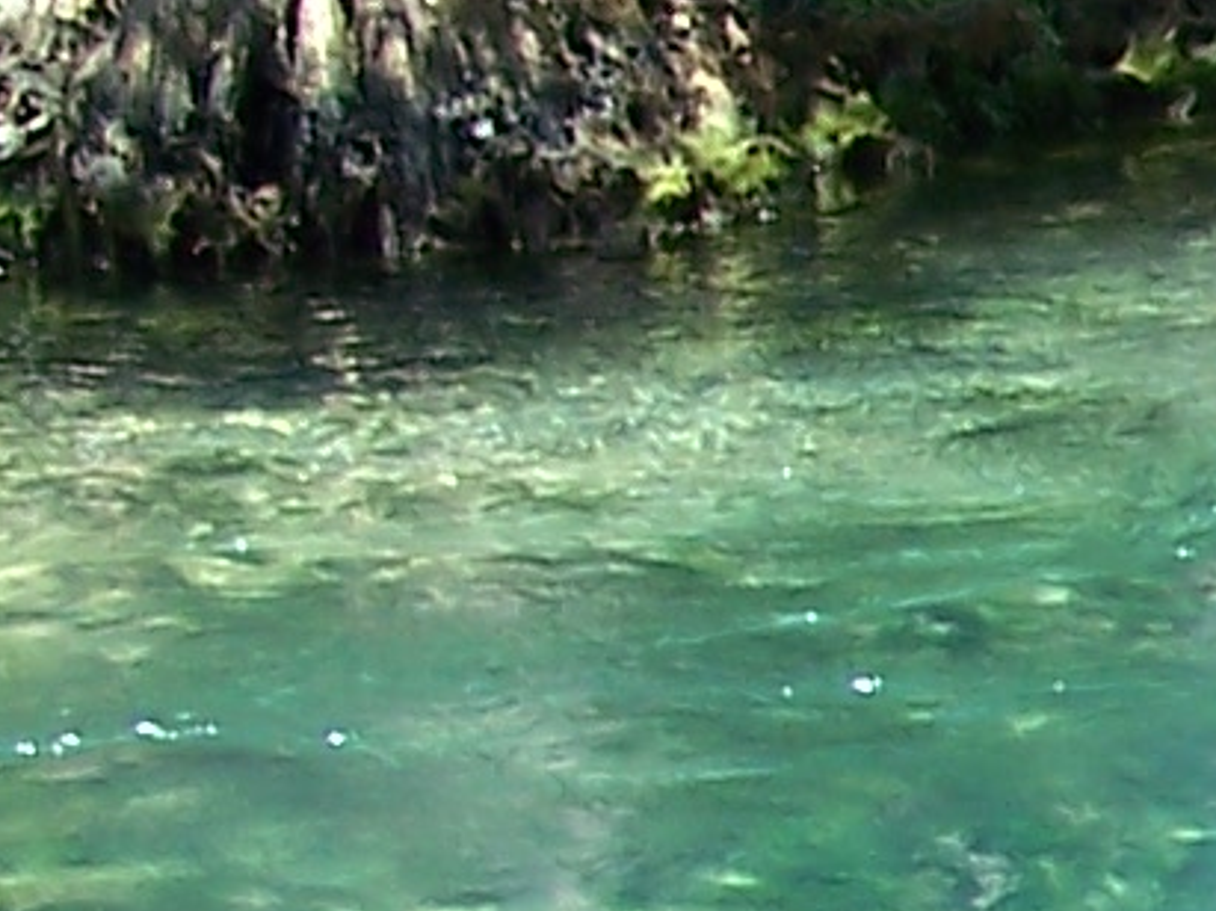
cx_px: 4462
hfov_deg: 5.9
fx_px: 10325
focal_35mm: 294
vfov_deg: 4.9
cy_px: 2032
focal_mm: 7.8
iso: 64
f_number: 2.8
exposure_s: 1/80
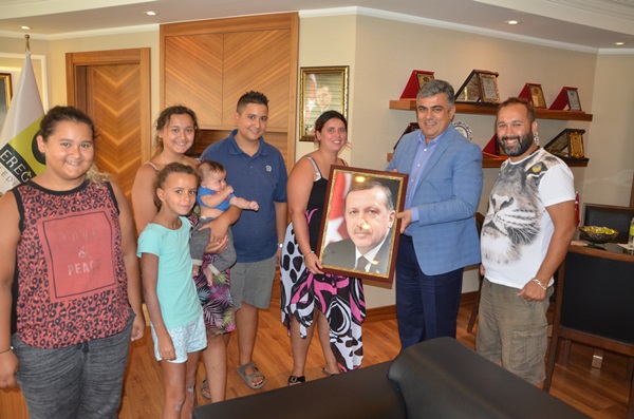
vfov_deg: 47.7
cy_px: 210
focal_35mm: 27
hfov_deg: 67.5
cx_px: 317
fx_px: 474
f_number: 5
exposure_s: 1/60
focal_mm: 18
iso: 800
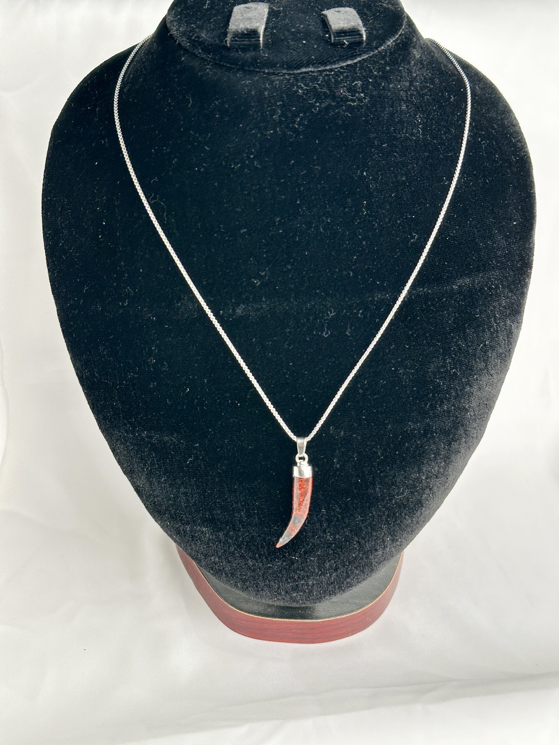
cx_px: 280
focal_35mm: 48
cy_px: 372
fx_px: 1034
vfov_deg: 39.7
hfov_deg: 30.3
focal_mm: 6.86
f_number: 1.78
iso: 64
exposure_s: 1/121
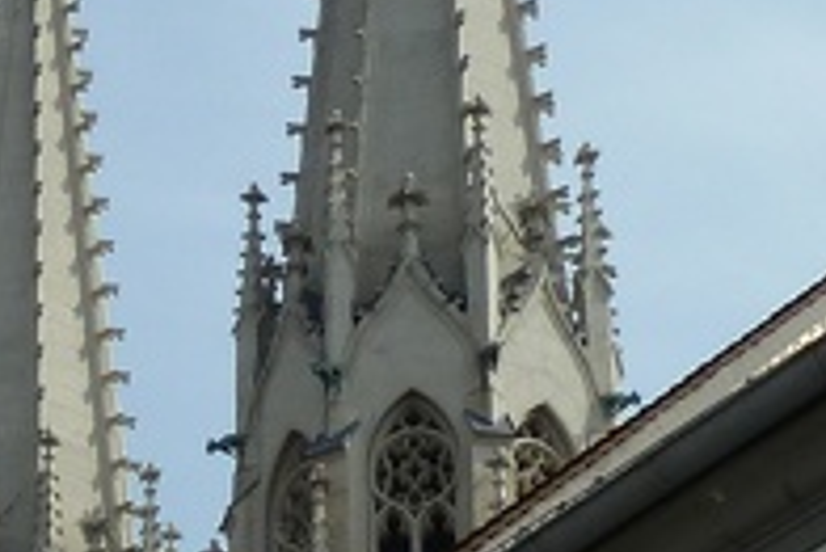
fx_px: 3375
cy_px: 1235
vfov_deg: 8.7
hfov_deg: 12.9
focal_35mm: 147
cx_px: -565
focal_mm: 5.7
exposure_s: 1/400
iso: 80
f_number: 5.6
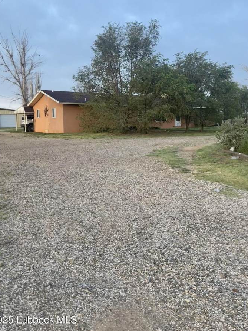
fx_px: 267
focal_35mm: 28
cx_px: 116
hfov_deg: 49.7
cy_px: 158
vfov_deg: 63.4
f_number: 1.6
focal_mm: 5.1
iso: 32
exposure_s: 1/412
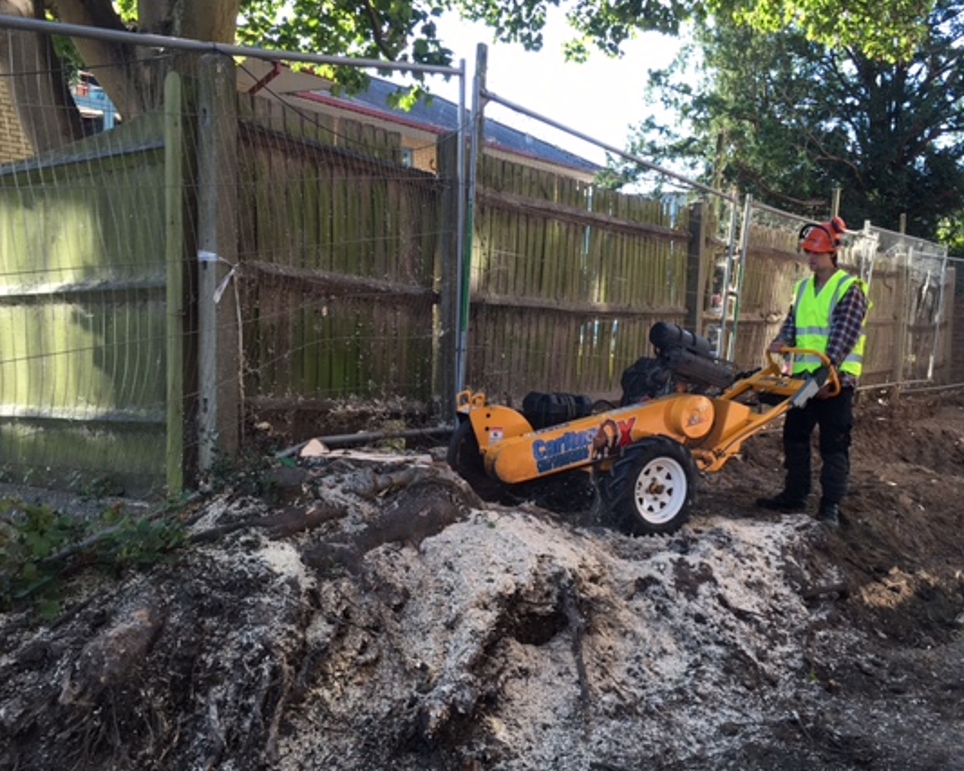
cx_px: 539
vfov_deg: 43.3
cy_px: 407
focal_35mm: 34
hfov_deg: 52.7
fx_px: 970
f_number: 2.2
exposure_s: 1/100
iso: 25
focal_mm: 4.15
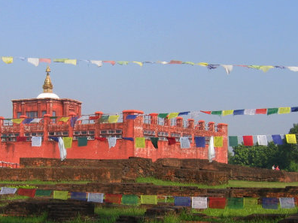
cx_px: 83
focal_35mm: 56
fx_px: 482
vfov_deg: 26.1
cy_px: 134
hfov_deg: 33.8
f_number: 5.6
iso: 64
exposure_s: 1/459
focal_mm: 6.2
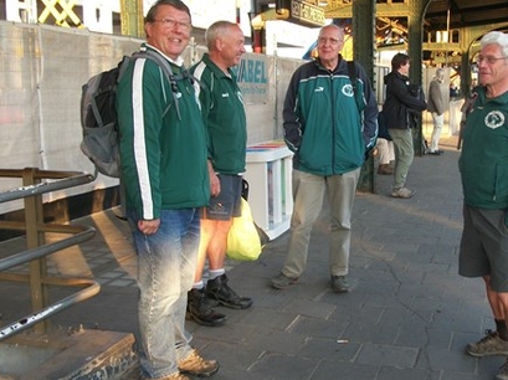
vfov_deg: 30.8
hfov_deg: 40.2
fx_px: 689
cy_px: 202
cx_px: 318
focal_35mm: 47
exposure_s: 1/80
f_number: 2.9
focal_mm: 5.7
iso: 80
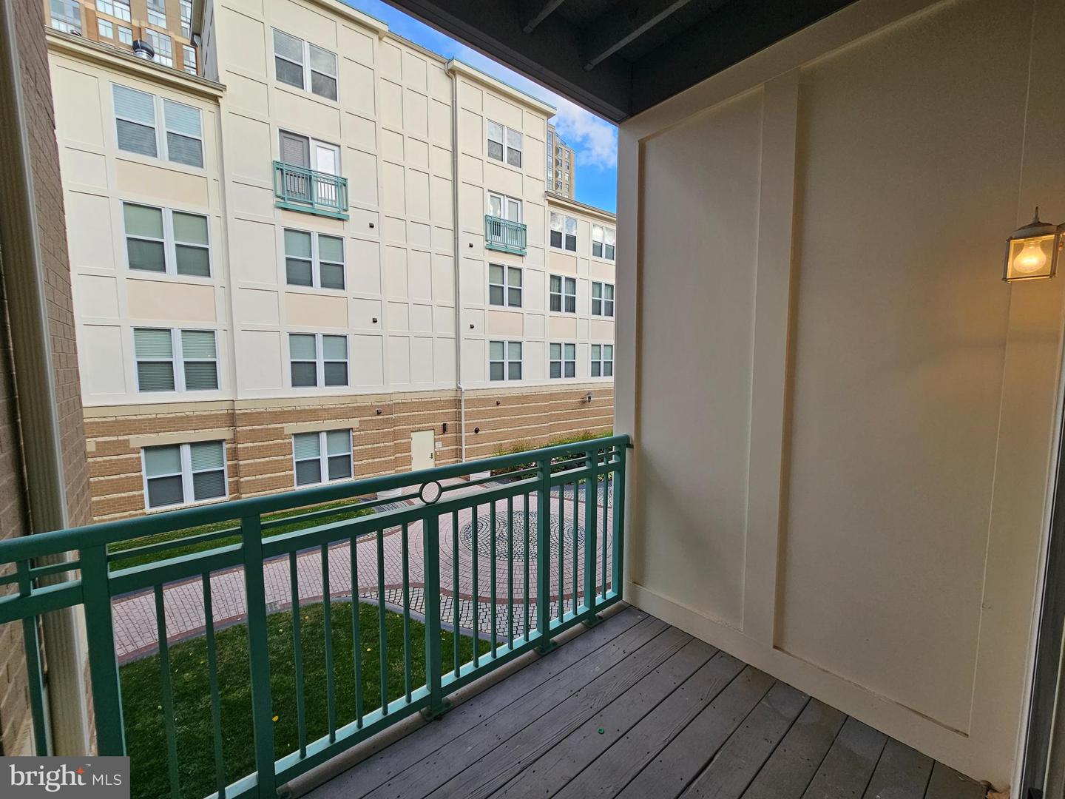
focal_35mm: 13
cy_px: 400
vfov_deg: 89.9
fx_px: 400
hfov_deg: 106.2
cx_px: 532
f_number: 2.2
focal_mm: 2.2
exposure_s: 1/366
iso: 50
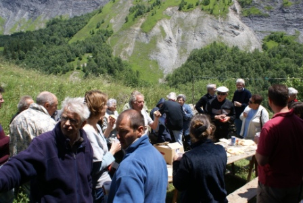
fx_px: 228
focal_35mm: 27
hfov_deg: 67.3
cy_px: 102
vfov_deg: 48.1
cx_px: 152
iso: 100
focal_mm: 18
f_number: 10
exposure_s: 1/125
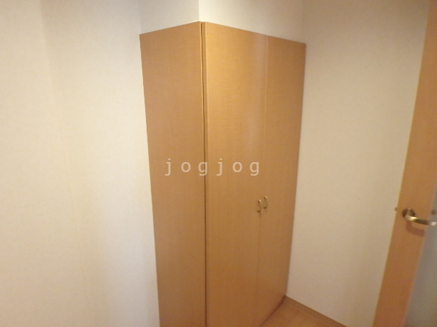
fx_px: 278
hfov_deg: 76.4
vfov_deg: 61.1
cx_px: 214
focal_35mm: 22
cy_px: 167
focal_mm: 3.7
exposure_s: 1/30
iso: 640
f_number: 3.5
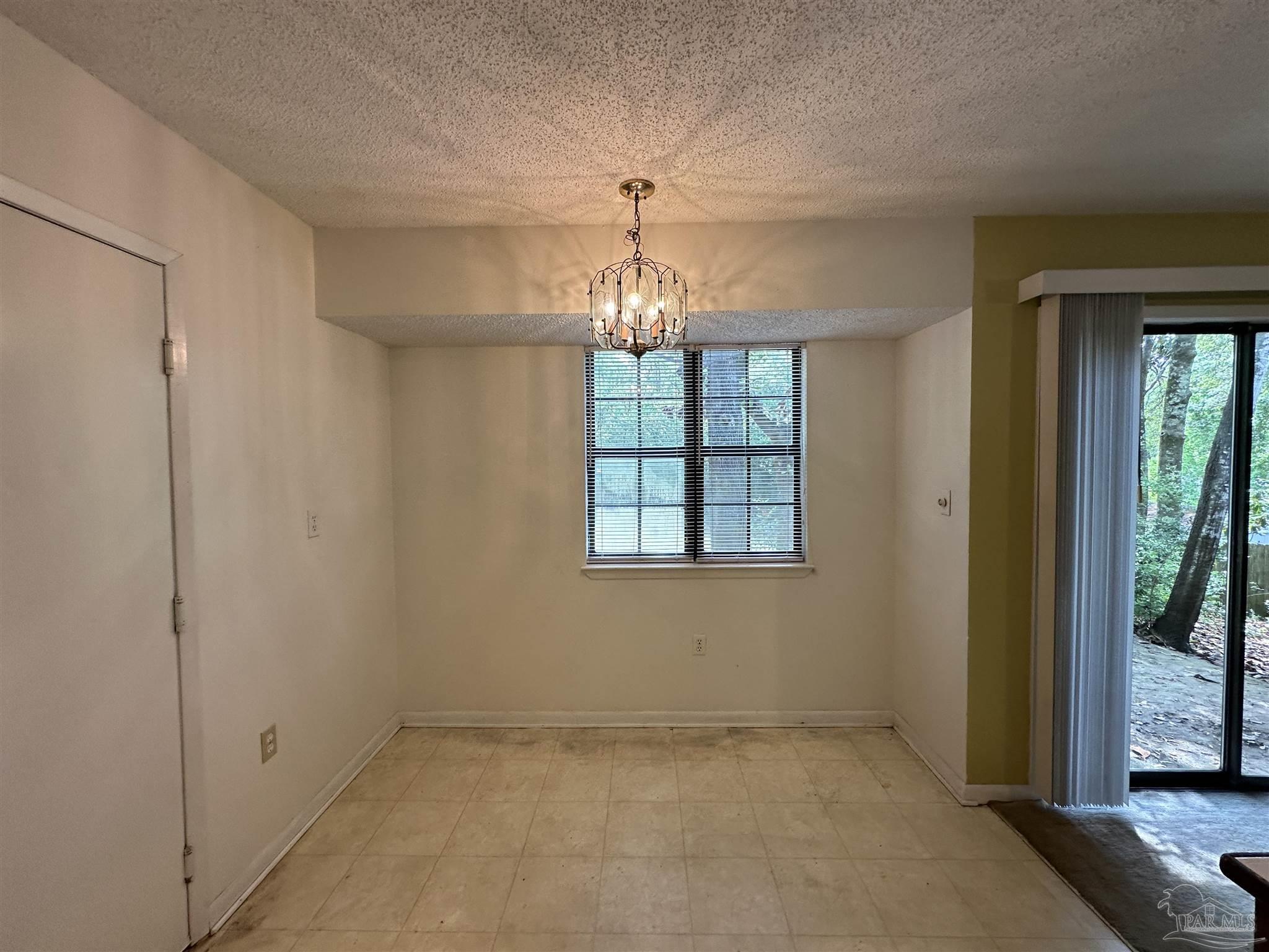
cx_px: 634
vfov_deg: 85.7
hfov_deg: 102.1
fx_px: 513
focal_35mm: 14
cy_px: 476
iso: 125
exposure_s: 1/120
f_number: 2.2
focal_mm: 2.22
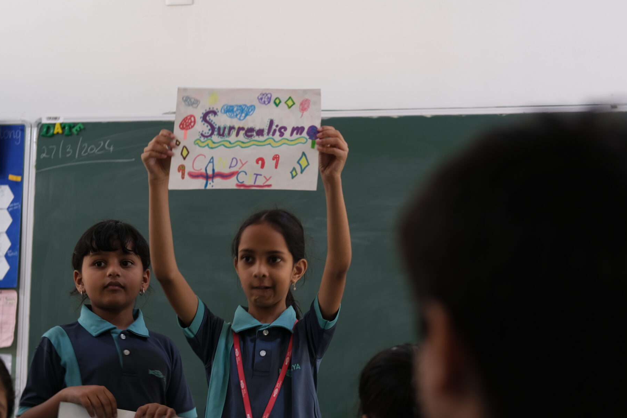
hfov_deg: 27.0
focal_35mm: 75
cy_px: 265
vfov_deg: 18.2
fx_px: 1306
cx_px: 309
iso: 100
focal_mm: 35
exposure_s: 1/15
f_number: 2
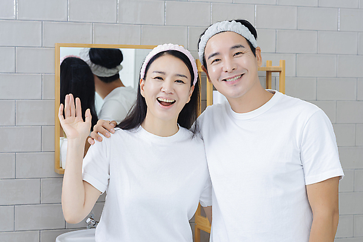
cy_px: 121
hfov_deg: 23.9
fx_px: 857
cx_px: 182
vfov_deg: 16.1
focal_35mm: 85
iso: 100
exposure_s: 1/125
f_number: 5.6
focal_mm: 85
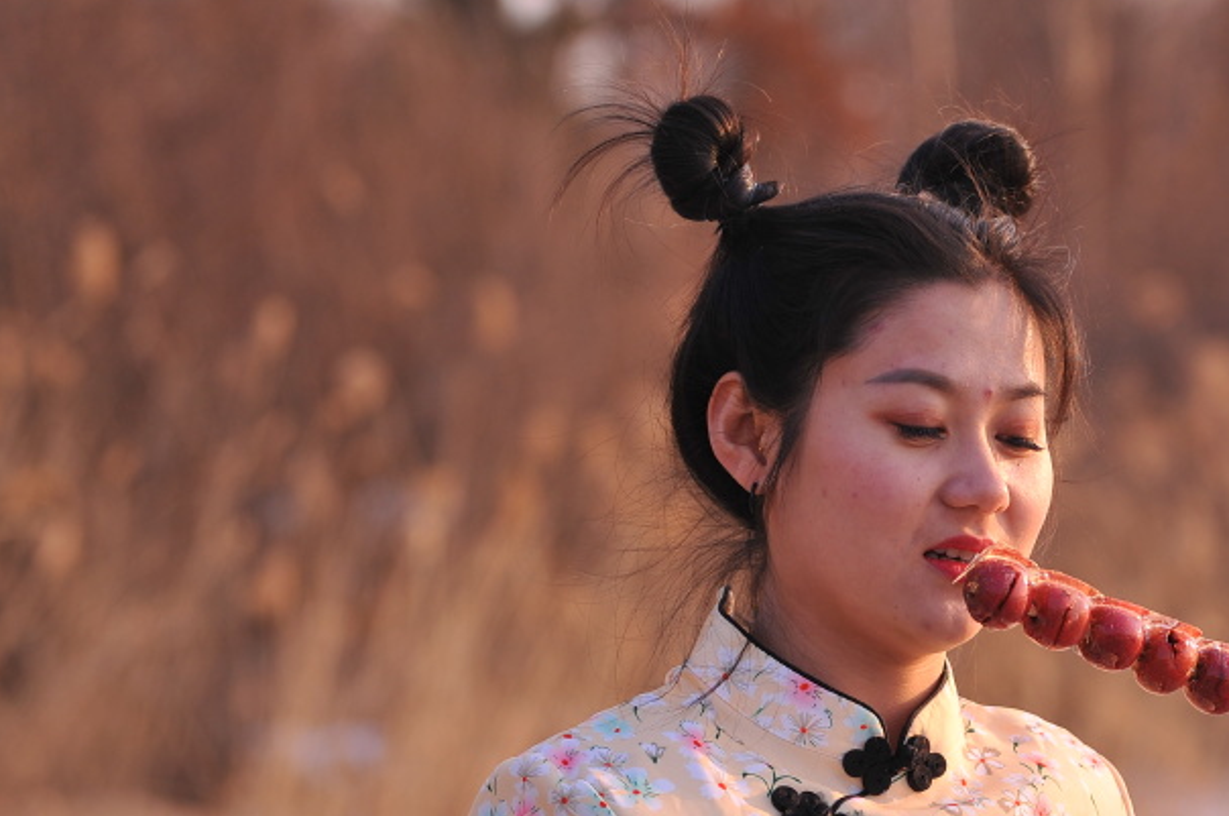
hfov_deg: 12.1
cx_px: 1105
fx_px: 5762
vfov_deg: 8.1
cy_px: 651
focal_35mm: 169
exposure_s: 1/1250
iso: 200
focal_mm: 85
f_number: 3.2
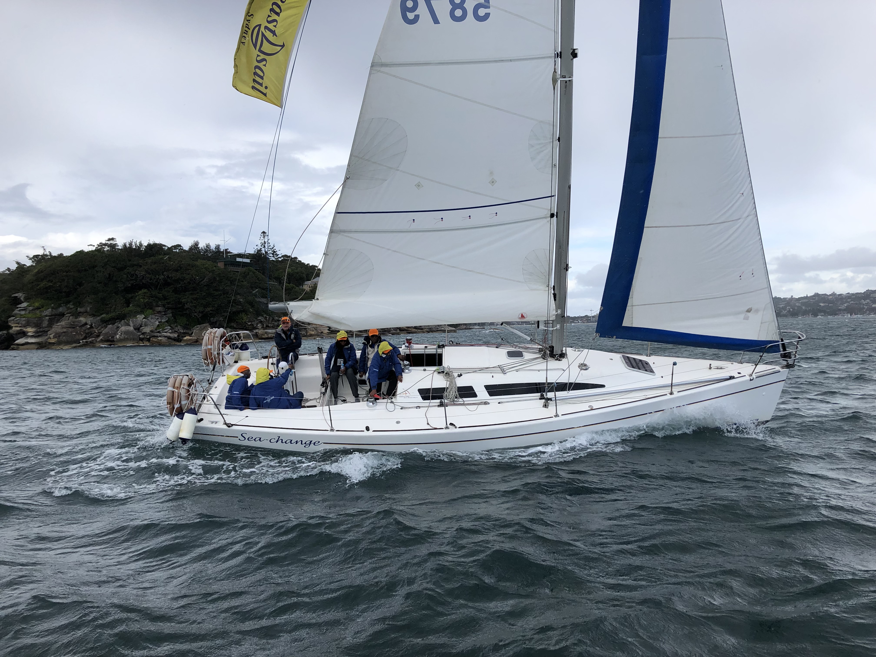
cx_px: 438
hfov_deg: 63.4
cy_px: 328
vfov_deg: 49.7
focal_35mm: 28
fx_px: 709
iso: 20
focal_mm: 3.99
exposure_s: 1/1350
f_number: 1.8
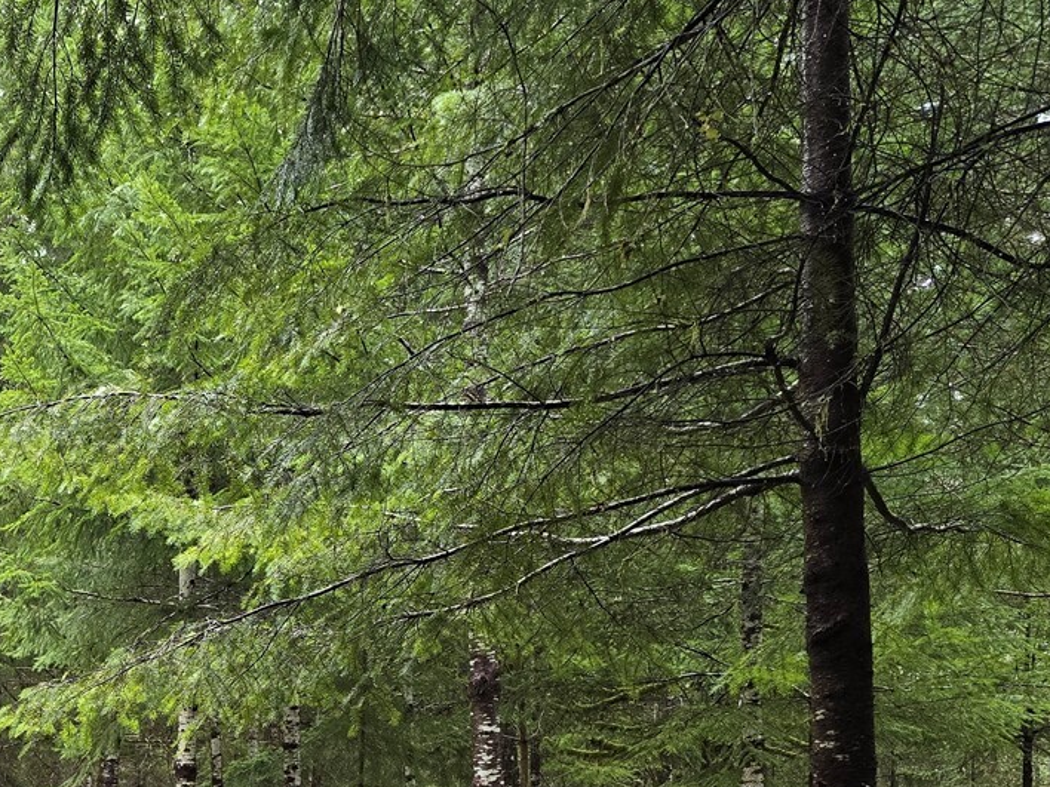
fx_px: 1577
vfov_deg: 25.9
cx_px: -102
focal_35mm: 52
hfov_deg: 32.4
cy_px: 864
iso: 200
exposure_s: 1/120
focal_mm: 6.3
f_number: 1.7
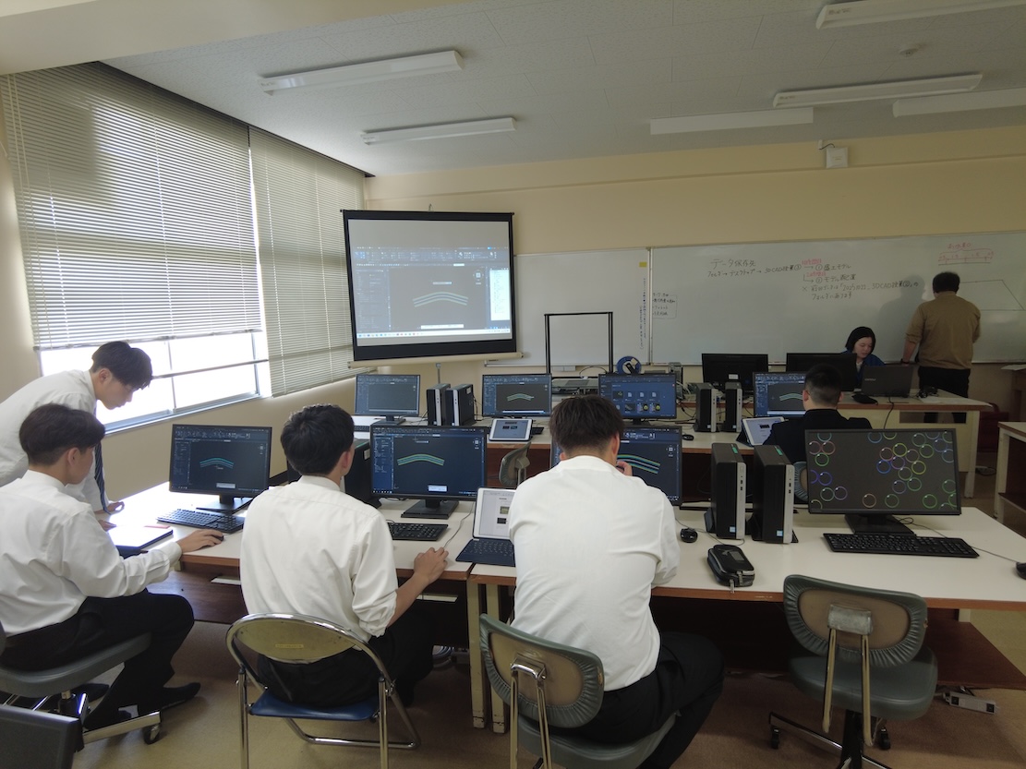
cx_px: 513
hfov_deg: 81.8
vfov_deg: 66.0
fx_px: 593
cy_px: 384
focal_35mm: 20
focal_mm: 4.4
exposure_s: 1/25
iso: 100
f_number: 1.8
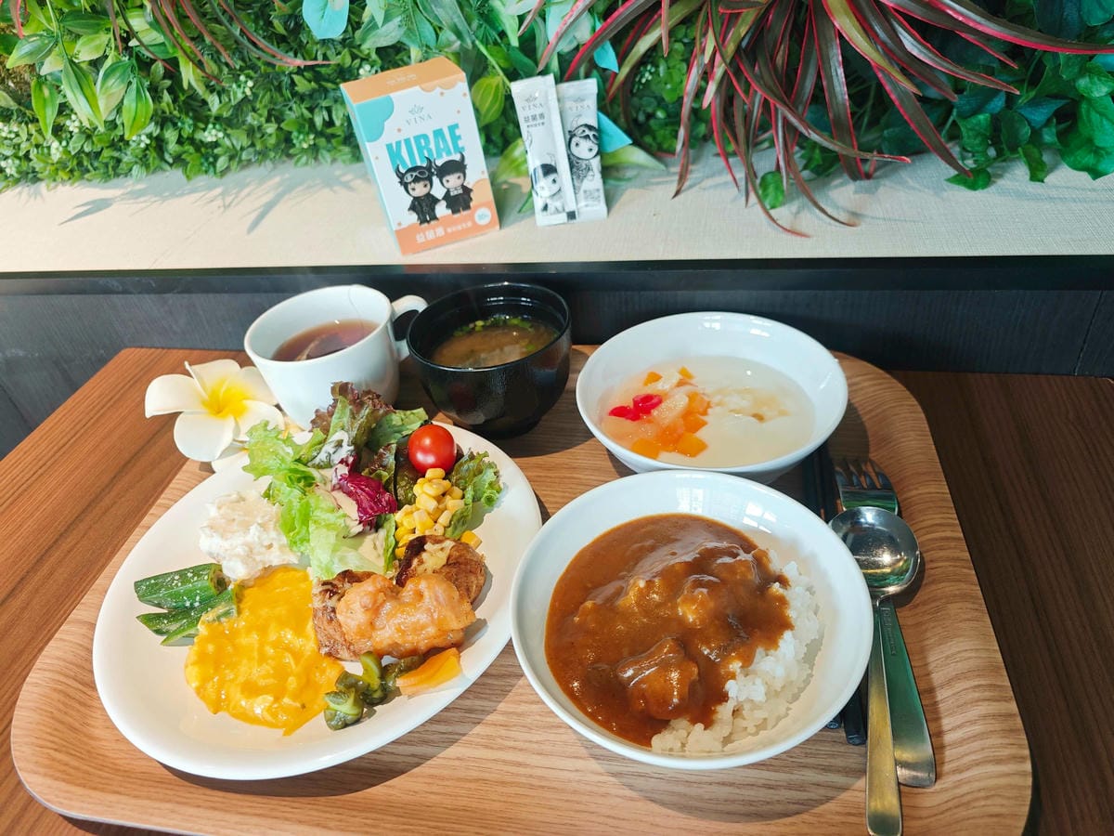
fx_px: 740
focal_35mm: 23
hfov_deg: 73.9
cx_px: 557
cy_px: 418
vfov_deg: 58.9
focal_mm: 8.72
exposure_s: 1/53.1
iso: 400
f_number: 2
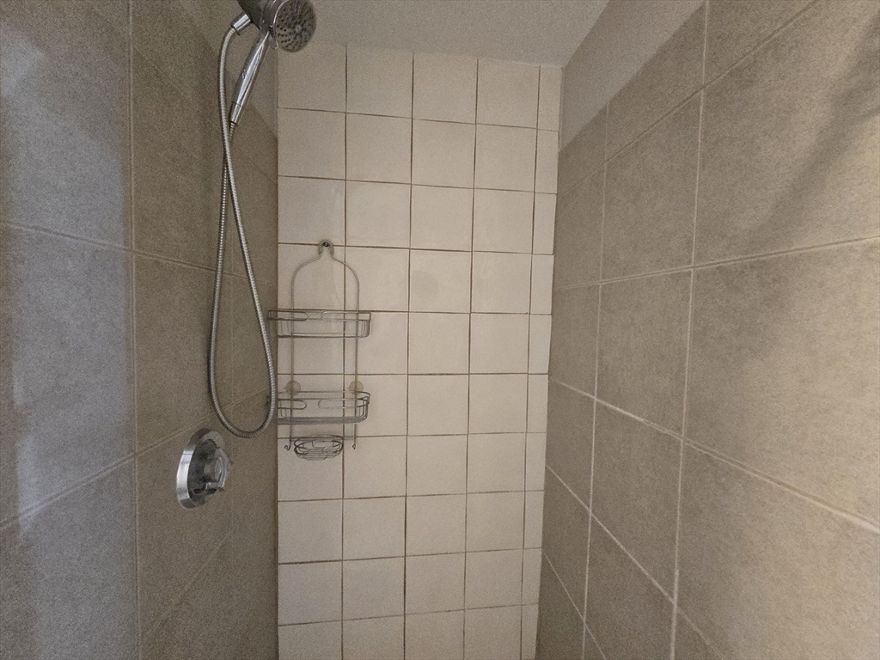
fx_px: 330
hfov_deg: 106.2
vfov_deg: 89.9
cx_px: 440
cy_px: 330
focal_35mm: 13
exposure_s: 1/60
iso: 1250
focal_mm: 2.2
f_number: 2.2
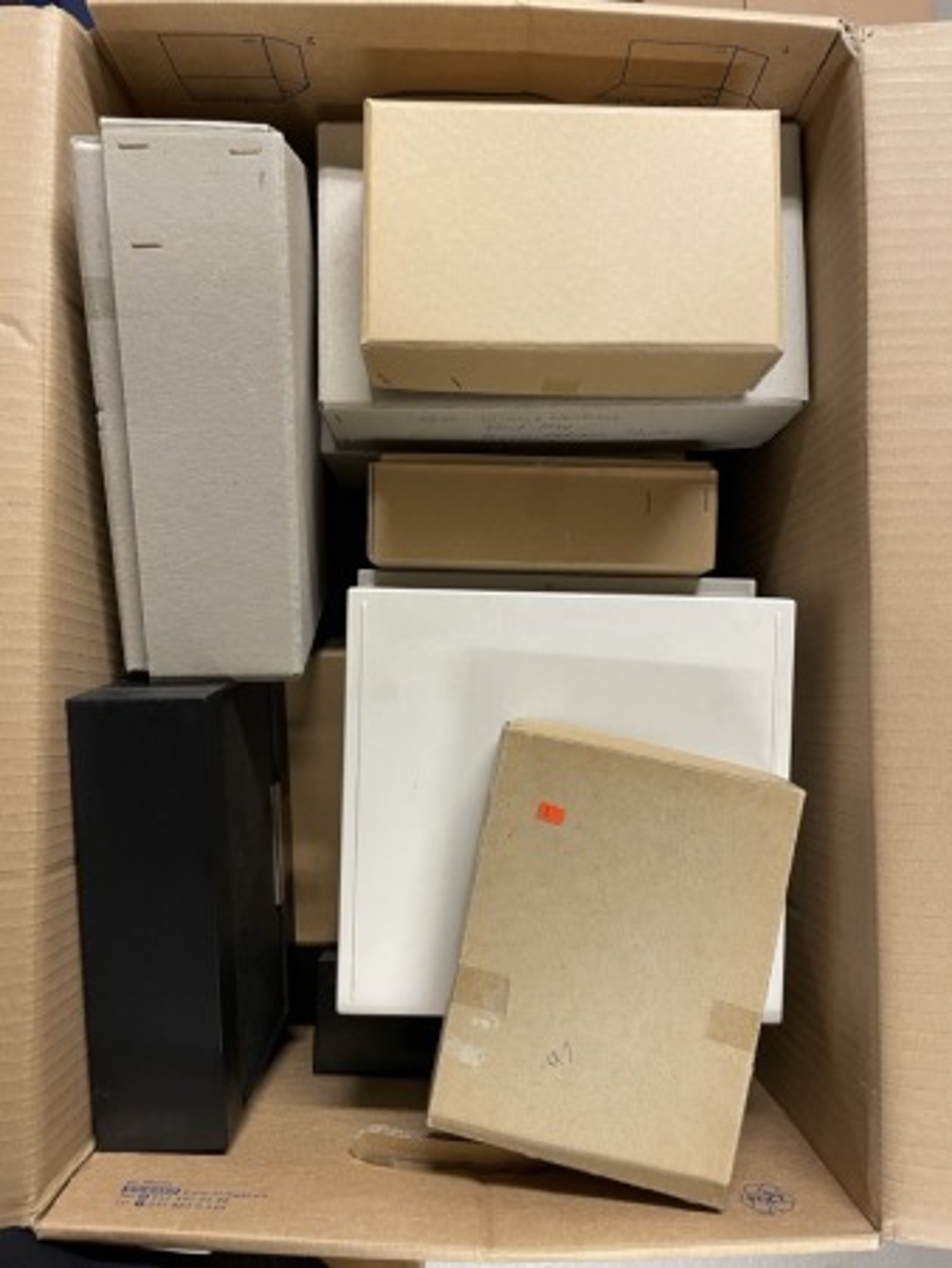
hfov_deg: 53.1
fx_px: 952
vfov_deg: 67.3
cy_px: 634
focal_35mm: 26
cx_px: 476
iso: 125
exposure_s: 1/50
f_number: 1.6
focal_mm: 4.2
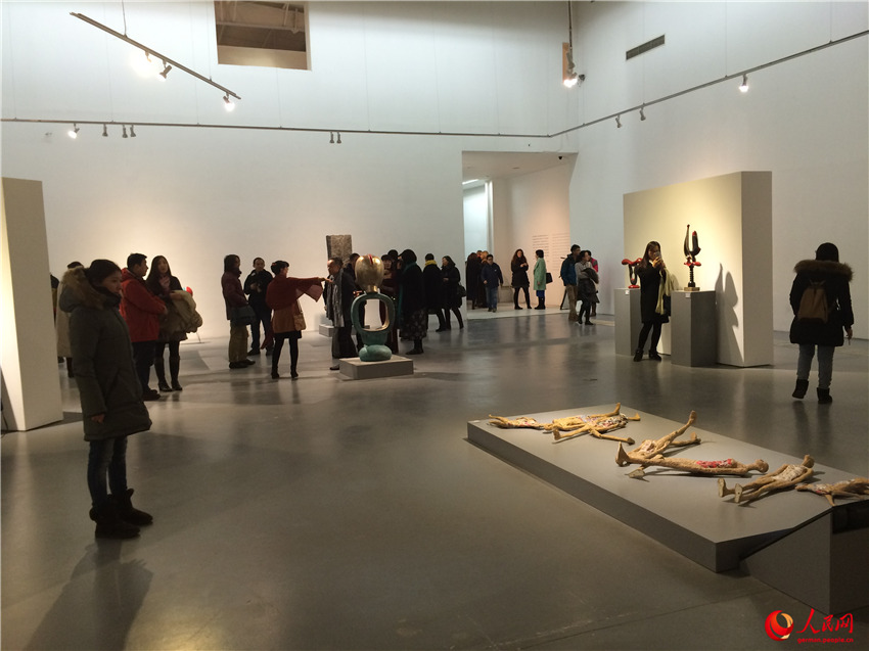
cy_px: 326
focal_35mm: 29
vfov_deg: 48.2
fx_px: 728
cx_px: 434
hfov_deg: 61.7
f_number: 2.2
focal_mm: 4.15
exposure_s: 1/33
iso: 64
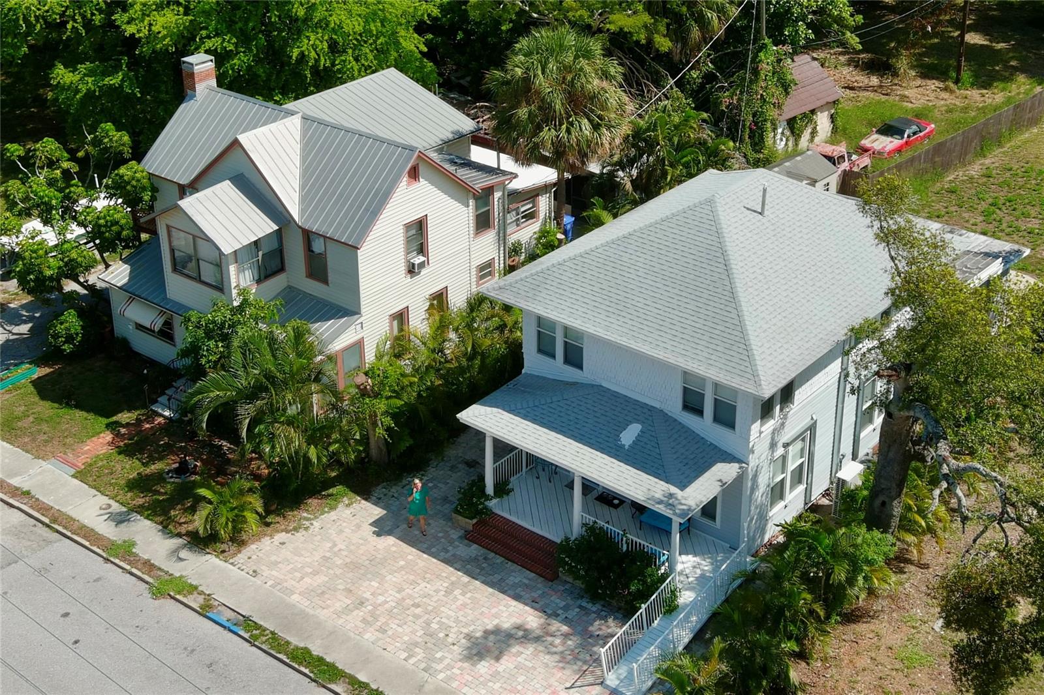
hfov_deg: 63.7
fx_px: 841
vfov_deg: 44.9
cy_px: 348
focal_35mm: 29
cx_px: 522
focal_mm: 10.57
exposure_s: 1/320
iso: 200
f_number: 7.1
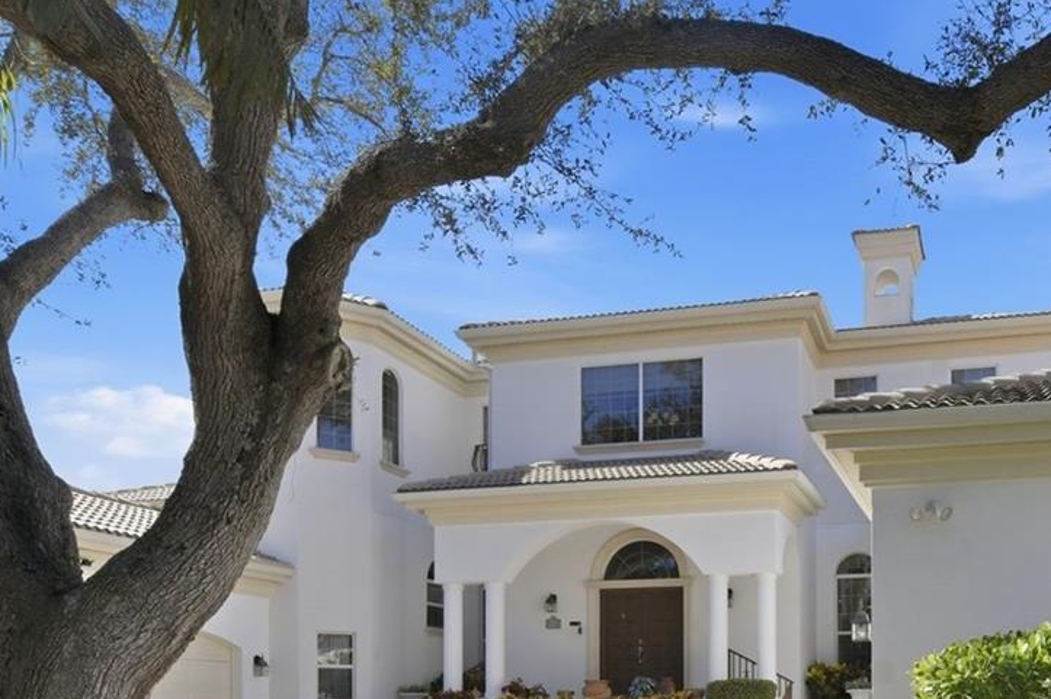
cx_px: 804
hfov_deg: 56.9
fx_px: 904
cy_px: 724
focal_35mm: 31
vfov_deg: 37.1
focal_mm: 14
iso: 100
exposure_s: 1/160
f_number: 9
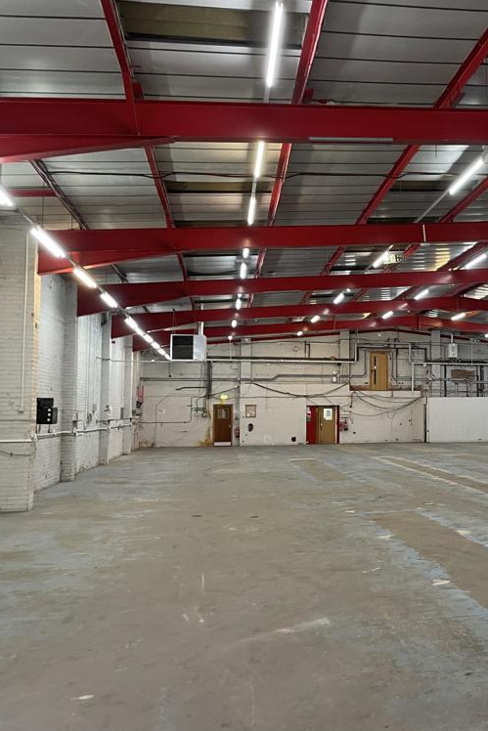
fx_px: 752
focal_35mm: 37
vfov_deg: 51.9
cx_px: 471
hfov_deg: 33.3
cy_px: 370
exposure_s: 1/50
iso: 125
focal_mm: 4.2
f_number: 1.6
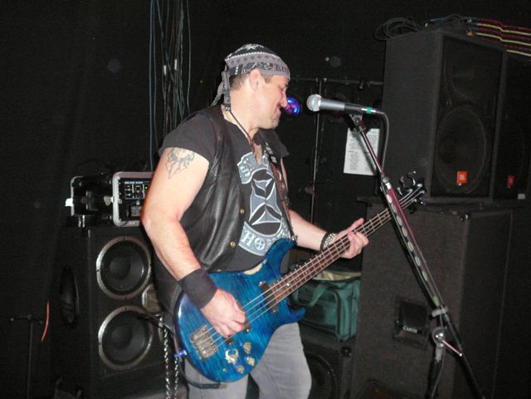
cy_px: 200
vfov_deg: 40.7
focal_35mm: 35
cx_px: 266
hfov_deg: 52.6
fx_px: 537
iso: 400
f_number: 2.8
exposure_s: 1/30
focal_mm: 5.2
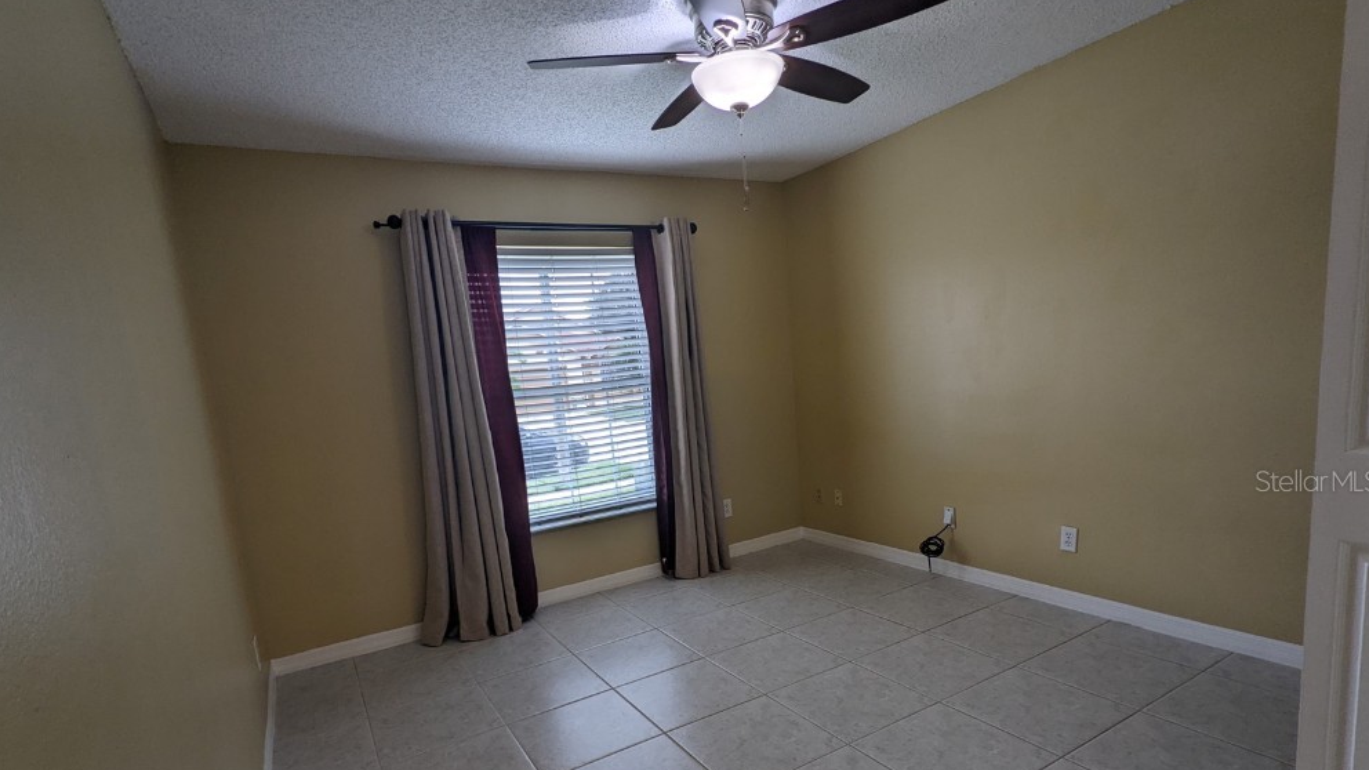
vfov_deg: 60.2
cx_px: 679
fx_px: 653
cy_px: 480
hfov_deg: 92.7
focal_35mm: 18
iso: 58
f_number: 2.2
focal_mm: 2.22
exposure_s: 1/100
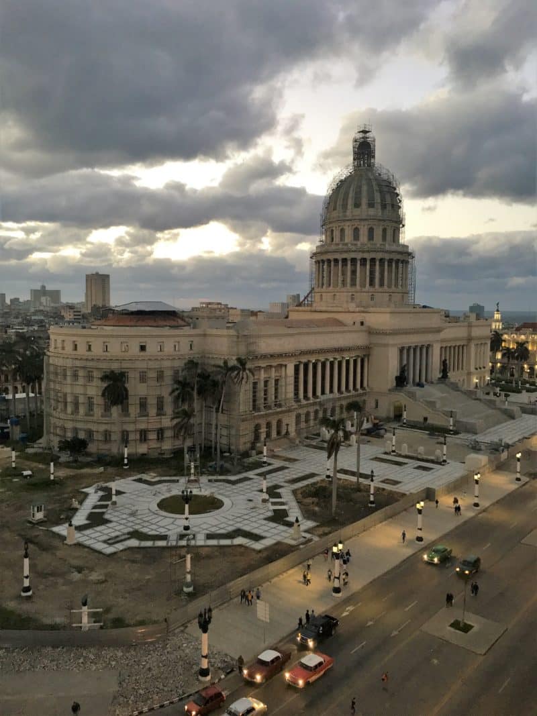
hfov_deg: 48.2
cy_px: 358
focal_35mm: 29
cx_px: 268
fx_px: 600
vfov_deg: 61.7
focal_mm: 4.15
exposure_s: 1/30
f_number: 2.2
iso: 160
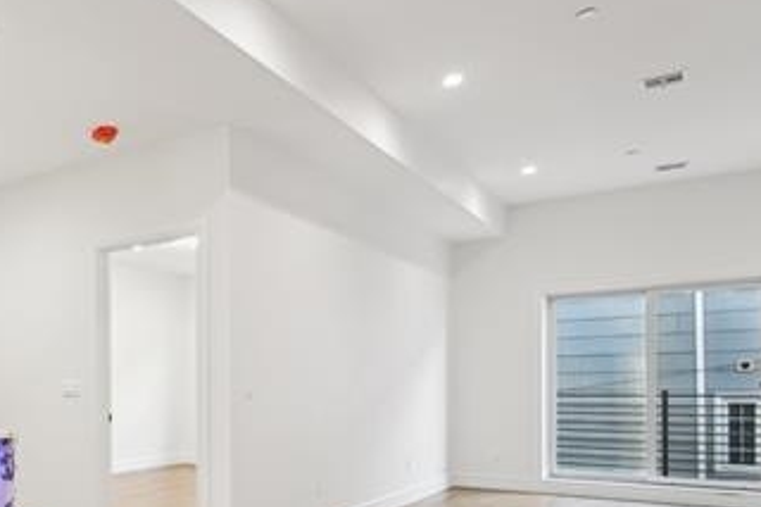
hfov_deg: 51.2
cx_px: 62
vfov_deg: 39.6
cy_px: 398
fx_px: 676
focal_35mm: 32
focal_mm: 16
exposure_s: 1/13
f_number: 8
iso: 400
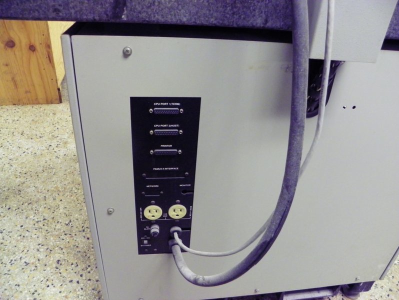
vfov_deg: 53.1
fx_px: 300
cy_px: 150
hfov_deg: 67.3
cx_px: 200
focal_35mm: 26
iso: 400
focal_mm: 4.6
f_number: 2.8
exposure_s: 1/15
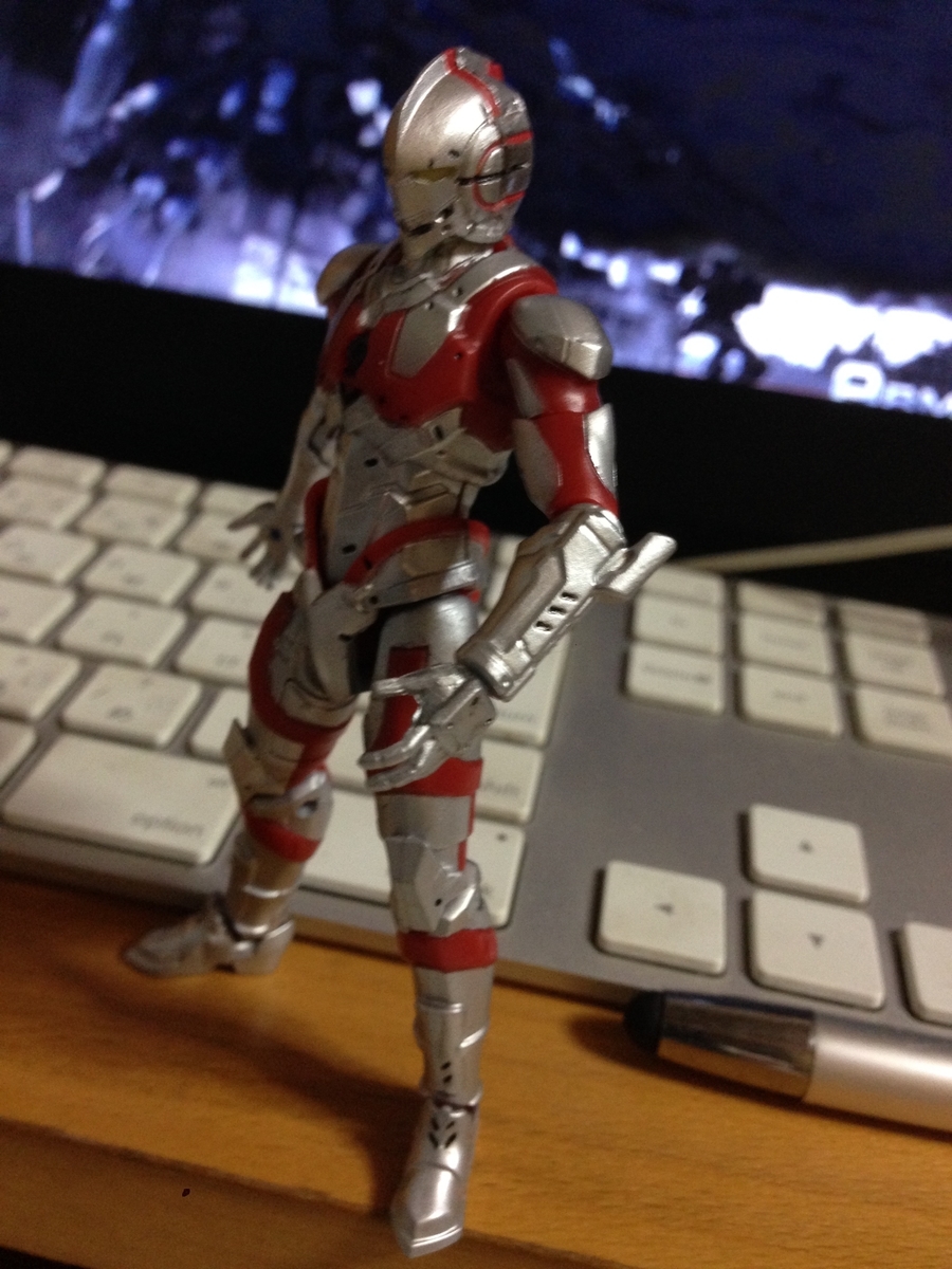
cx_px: 476
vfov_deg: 55.4
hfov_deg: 42.9
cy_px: 634
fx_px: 1210
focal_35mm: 33
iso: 250
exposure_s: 1/20
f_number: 2.4
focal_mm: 4.12
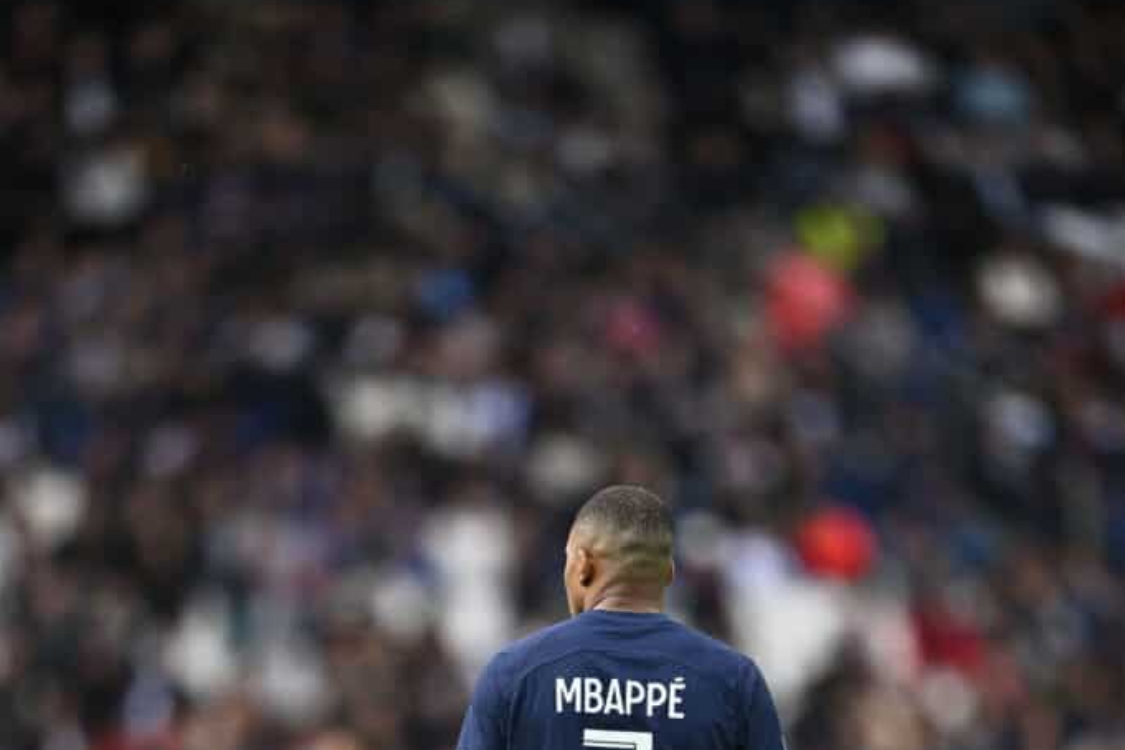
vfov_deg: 2.3
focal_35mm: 602
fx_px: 18811
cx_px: 562
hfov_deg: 3.4
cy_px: 824
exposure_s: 1/3200
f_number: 2.8
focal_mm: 400
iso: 500
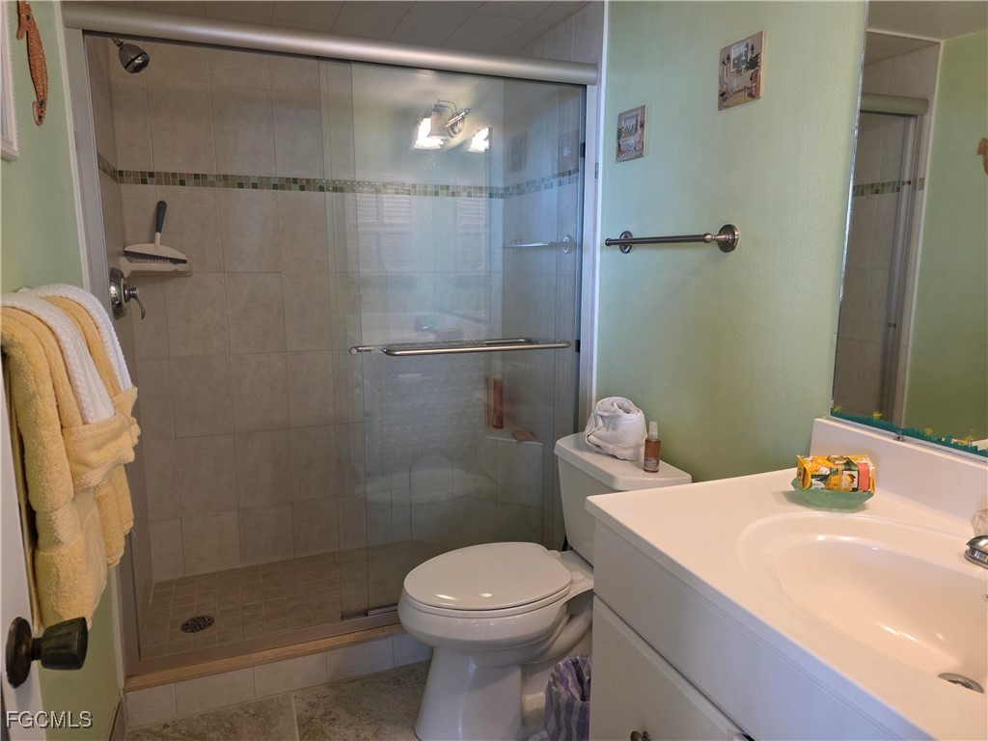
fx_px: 656
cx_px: 494
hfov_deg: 73.9
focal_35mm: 23
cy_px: 370
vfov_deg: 58.9
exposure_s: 1/120
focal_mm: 6.3
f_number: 1.7
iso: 320
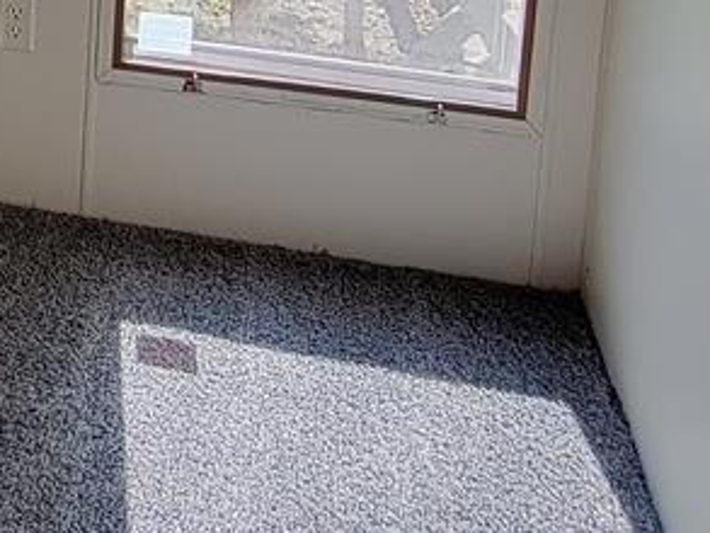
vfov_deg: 18.5
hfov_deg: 24.3
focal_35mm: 71
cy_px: -257
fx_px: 1457
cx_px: -191
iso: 64
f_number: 2.2
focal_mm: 2.2
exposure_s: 1/120
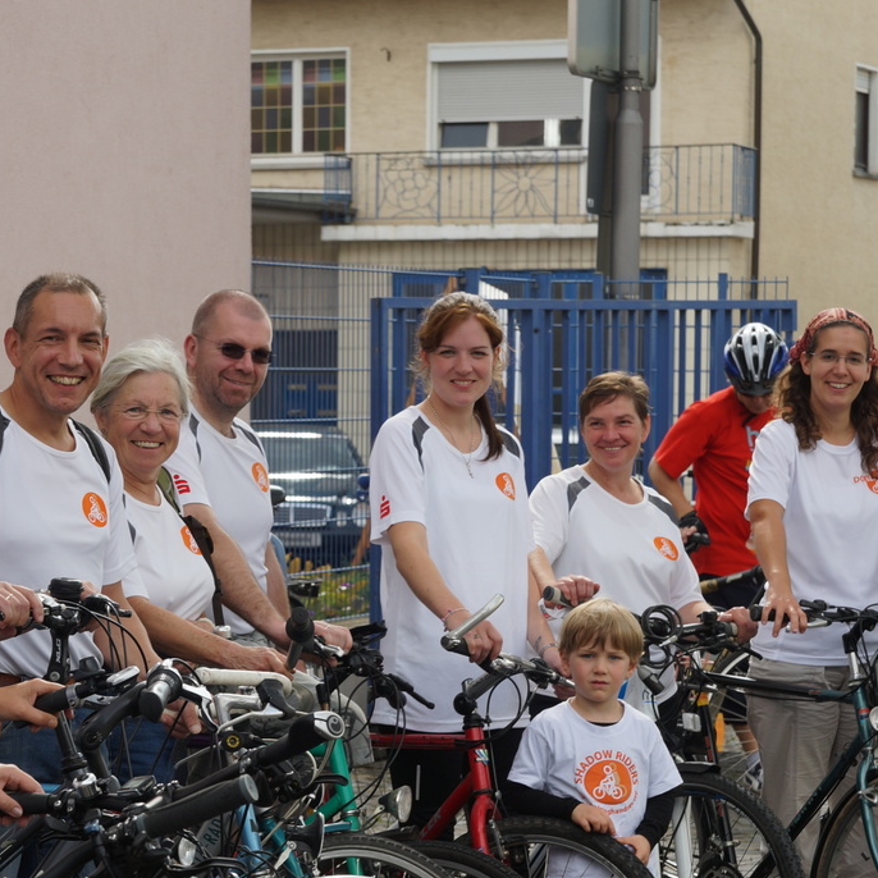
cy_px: 598
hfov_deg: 14.6
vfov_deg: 14.6
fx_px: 3415
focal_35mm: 119
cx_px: 170
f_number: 7.1
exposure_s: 1/125
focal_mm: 60
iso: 100
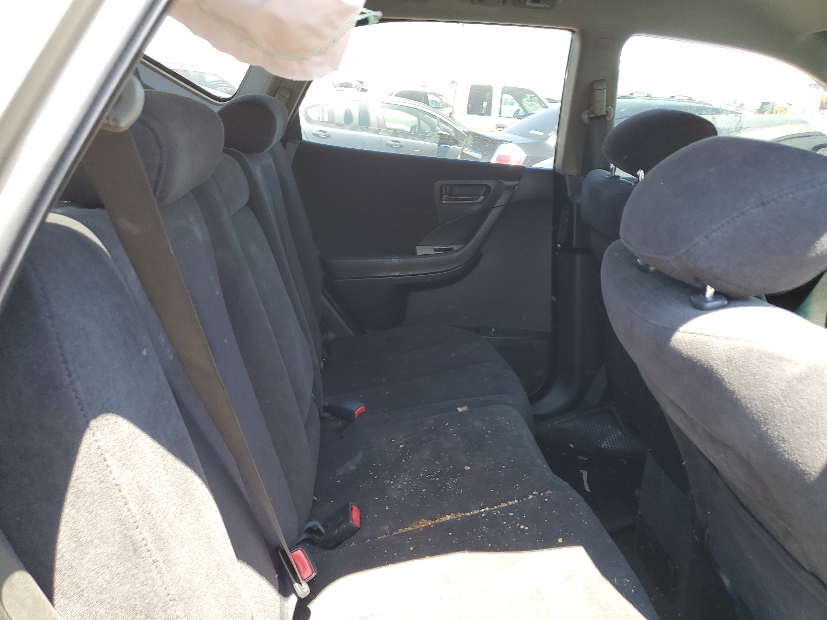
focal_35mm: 26
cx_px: 414
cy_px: 310
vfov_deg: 53.1
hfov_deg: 67.3
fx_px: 621
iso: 54
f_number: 1.5
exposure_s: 1/120
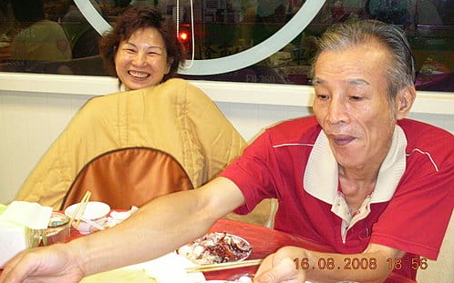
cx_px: 227
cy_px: 129
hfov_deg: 41.1
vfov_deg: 26.3
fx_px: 606
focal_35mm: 49
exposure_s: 1/30
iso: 400
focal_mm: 7.7
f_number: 3.5
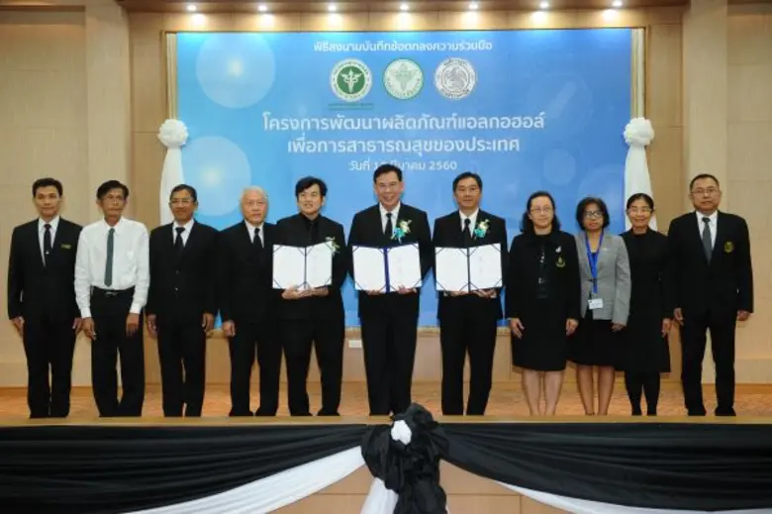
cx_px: 386
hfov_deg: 44.5
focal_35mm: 44
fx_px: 943
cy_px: 257
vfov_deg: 30.5
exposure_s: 1/60
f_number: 4
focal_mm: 44
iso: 1000
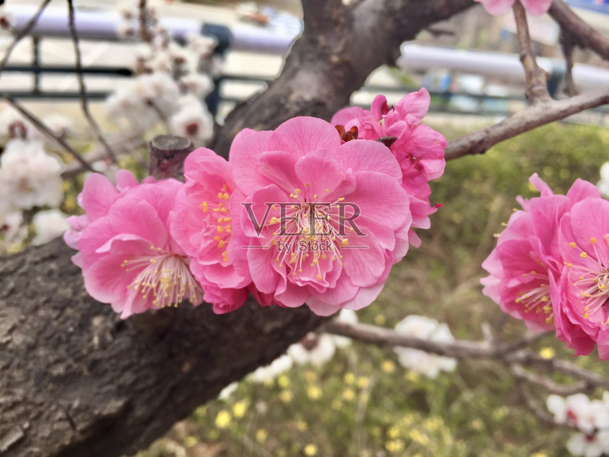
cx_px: 304
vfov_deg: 48.2
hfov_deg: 61.7
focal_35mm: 29
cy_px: 228
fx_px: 510
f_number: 2.2
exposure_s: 1/494
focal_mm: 4.15
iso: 32
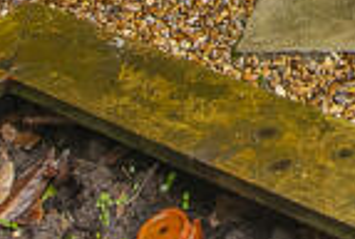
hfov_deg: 17.4
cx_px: 593
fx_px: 988
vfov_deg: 9.7
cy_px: -523
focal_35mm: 100
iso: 500
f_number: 5.6
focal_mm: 14
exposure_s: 1/50
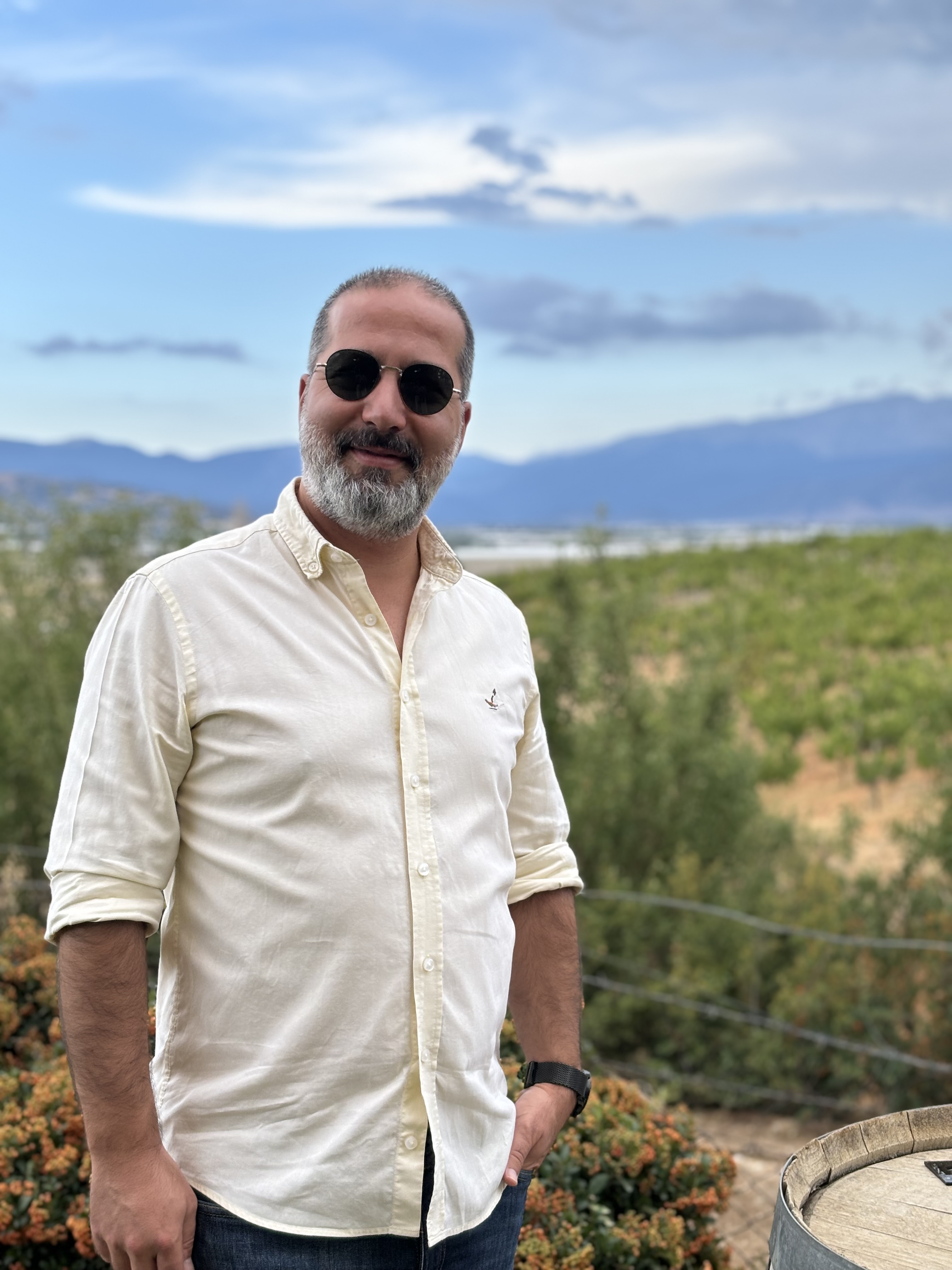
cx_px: 476
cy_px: 635
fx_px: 1907
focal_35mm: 52
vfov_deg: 36.8
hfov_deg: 28.0
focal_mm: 5.96
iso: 32
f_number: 1.6
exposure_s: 1/574
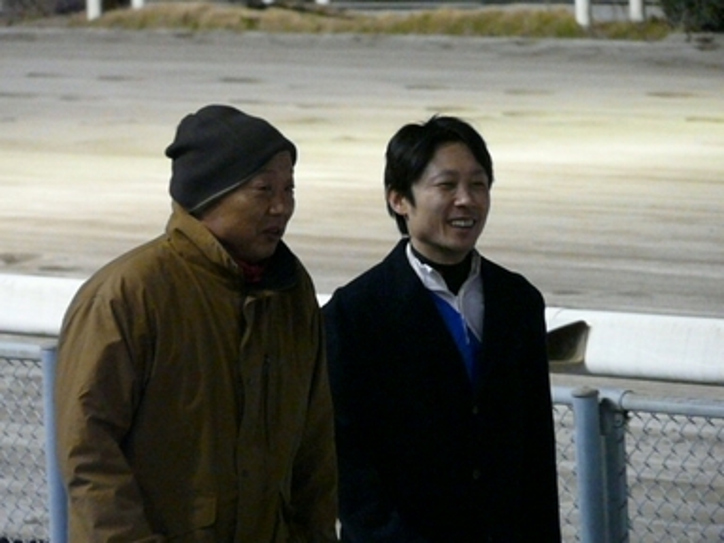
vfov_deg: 3.9
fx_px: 8073
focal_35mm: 386
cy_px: 272
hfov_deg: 5.1
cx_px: 362
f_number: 4
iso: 1600
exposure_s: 1/160
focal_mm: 63.3
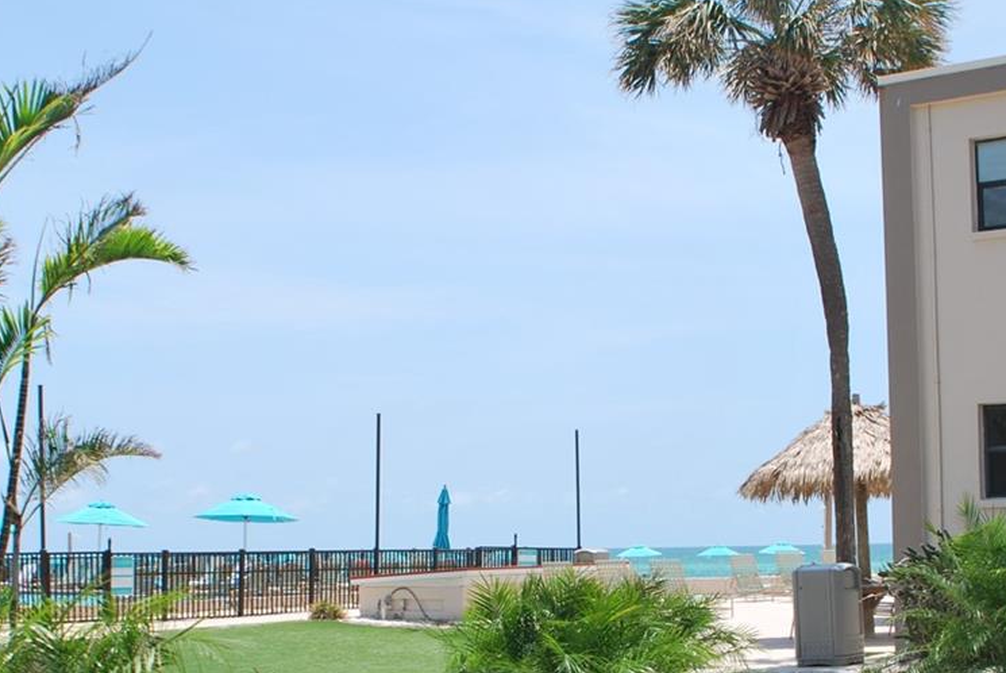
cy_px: 469
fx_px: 1622
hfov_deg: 34.4
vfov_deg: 23.3
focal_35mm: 58
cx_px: 564
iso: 100
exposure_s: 1/250
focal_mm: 18
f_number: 8
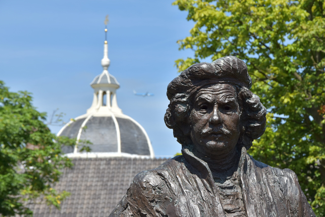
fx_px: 1246
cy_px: 108
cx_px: 162
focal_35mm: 138
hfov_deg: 14.9
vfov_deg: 9.9
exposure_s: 1/400
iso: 200
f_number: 10
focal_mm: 92
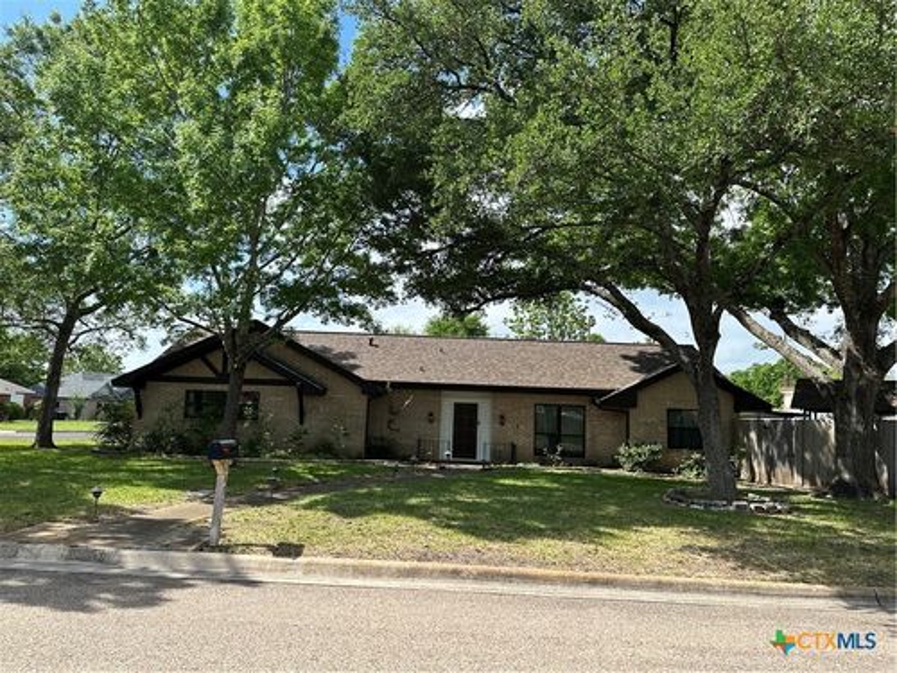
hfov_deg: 71.6
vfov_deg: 56.8
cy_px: 336
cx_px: 448
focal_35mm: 24
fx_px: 622
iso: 80
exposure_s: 1/2353
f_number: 1.78
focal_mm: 6.86
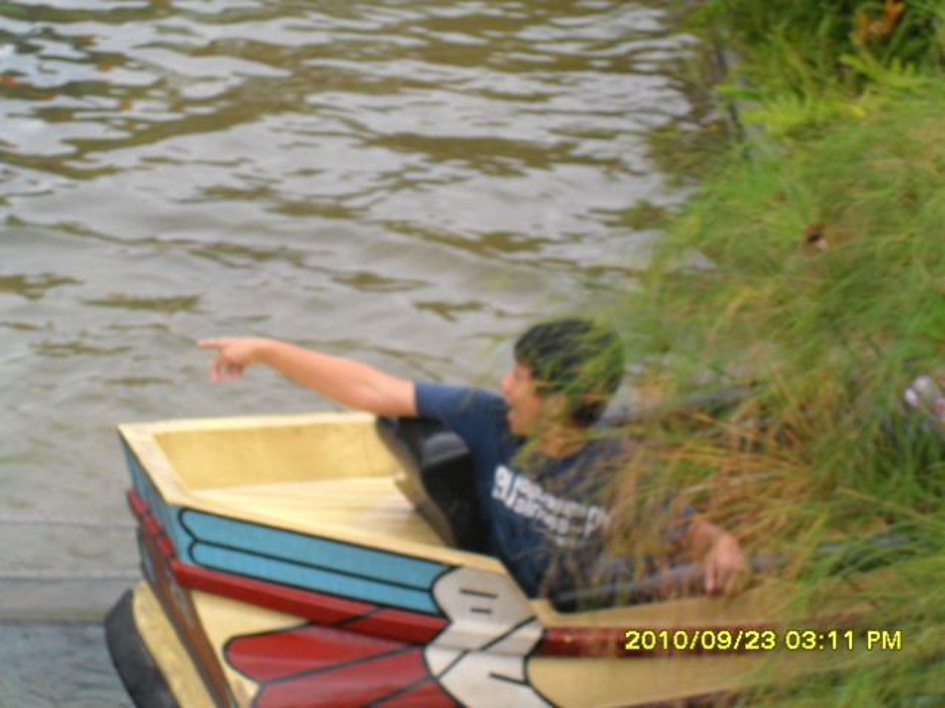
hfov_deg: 18.7
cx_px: 472
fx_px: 2866
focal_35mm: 105
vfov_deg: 14.1
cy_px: 354
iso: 100
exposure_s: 1/125
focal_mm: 18.6
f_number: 5.2
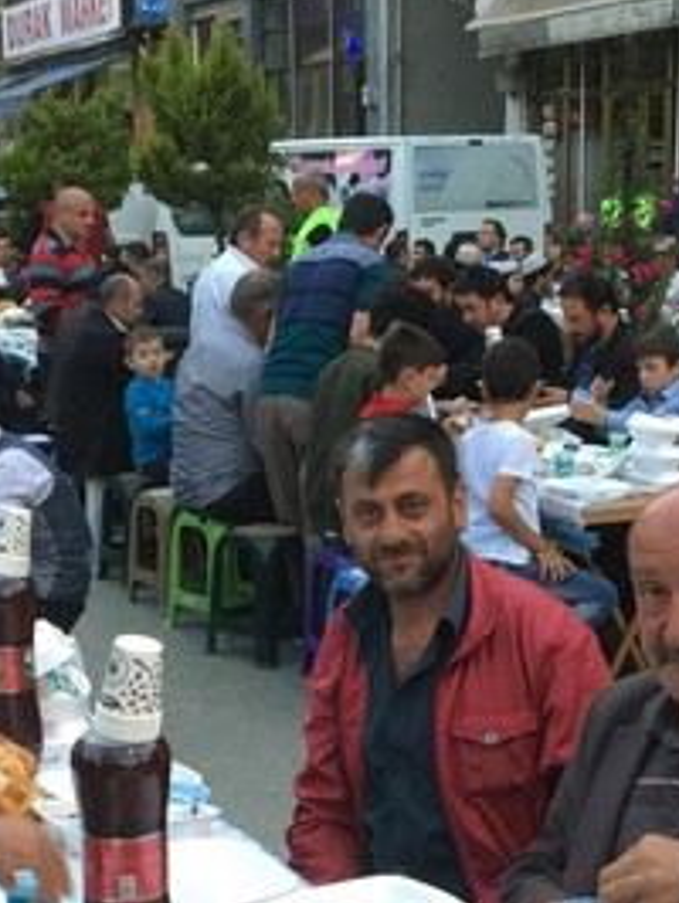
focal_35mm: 73
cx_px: 370
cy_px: 726
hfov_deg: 20.2
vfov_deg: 26.2
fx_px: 1906
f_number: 2.2
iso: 64
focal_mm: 4.15
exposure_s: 1/17
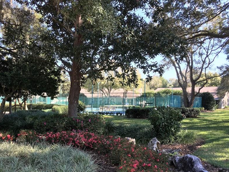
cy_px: 104
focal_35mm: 38
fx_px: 251
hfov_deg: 48.7
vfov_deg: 37.6
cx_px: 93
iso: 25
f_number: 2.2
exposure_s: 1/185
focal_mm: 4.15
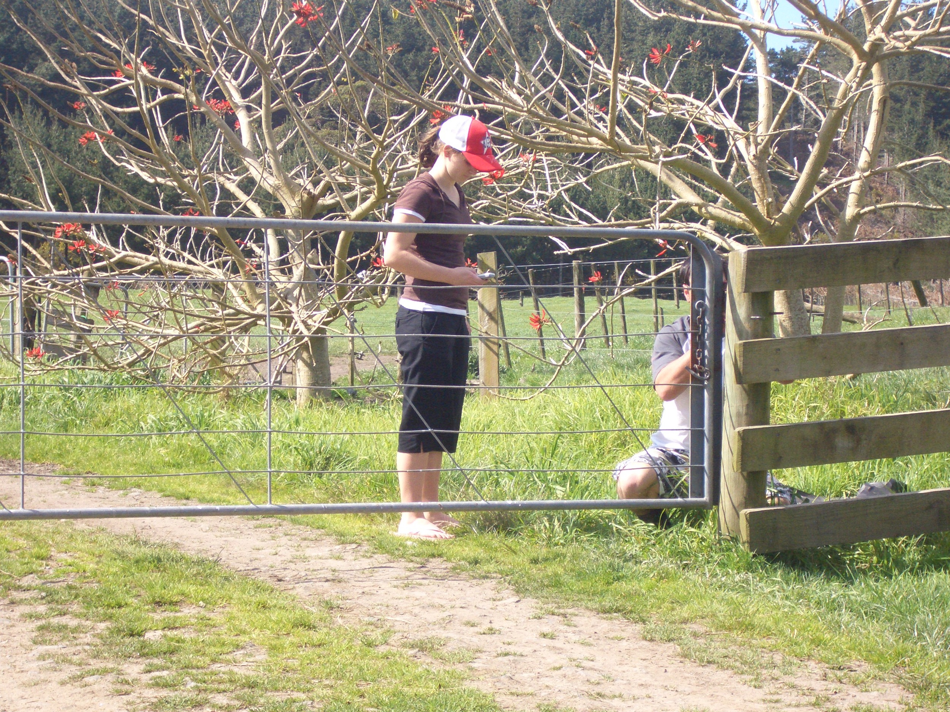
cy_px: 356
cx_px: 475
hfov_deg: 18.7
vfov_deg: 14.1
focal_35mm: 105
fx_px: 2882
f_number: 4.8
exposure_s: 1/640
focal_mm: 17.4
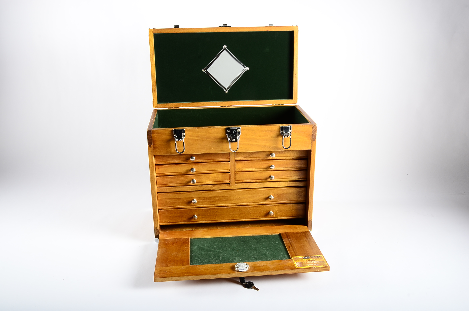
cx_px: 234
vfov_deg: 36.7
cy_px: 156
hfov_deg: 53.2
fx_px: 468
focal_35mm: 36
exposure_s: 1/250
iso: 200
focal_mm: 24
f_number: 14
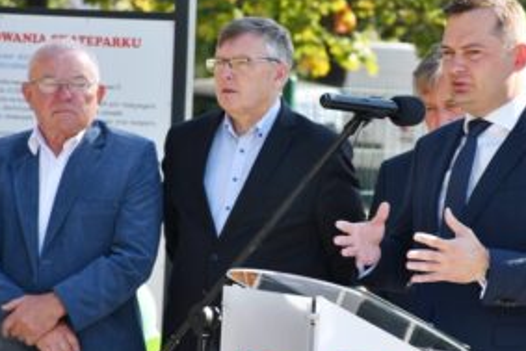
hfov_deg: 7.9
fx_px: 3786
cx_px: 307
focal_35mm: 259
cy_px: 177
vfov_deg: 5.3
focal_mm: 122
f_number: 5.6
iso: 100
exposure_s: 1/200
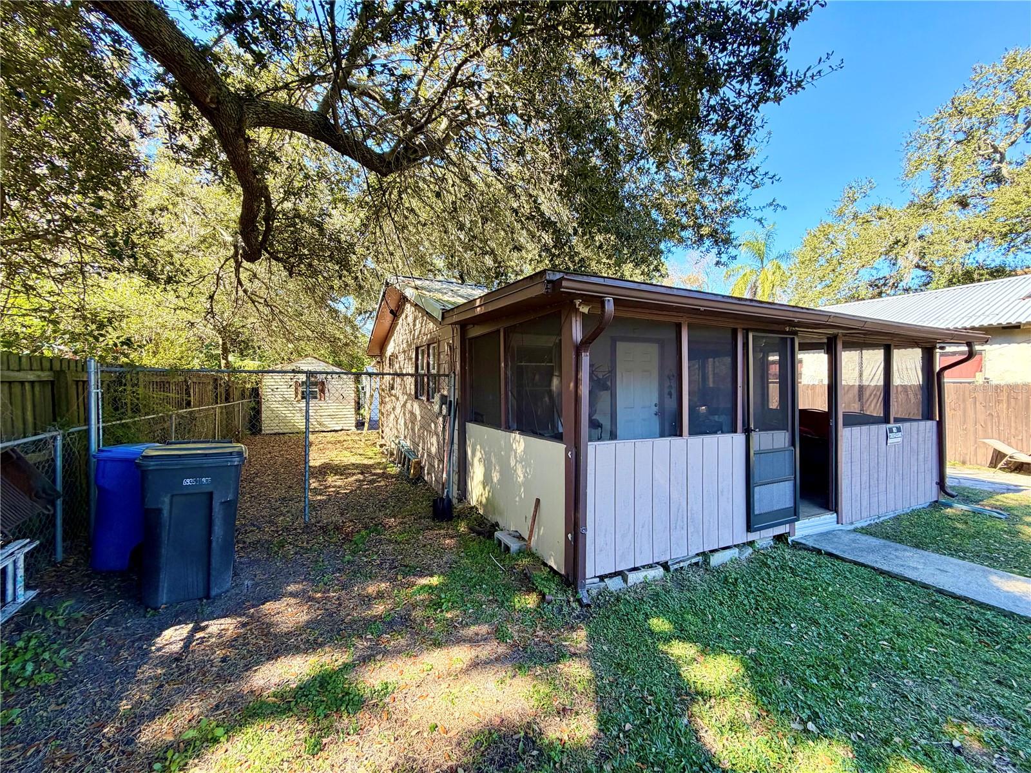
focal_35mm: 14
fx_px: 417
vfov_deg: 85.7
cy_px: 386
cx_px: 516
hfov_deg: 102.1
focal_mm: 2.22
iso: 50
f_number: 2.2
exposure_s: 1/163
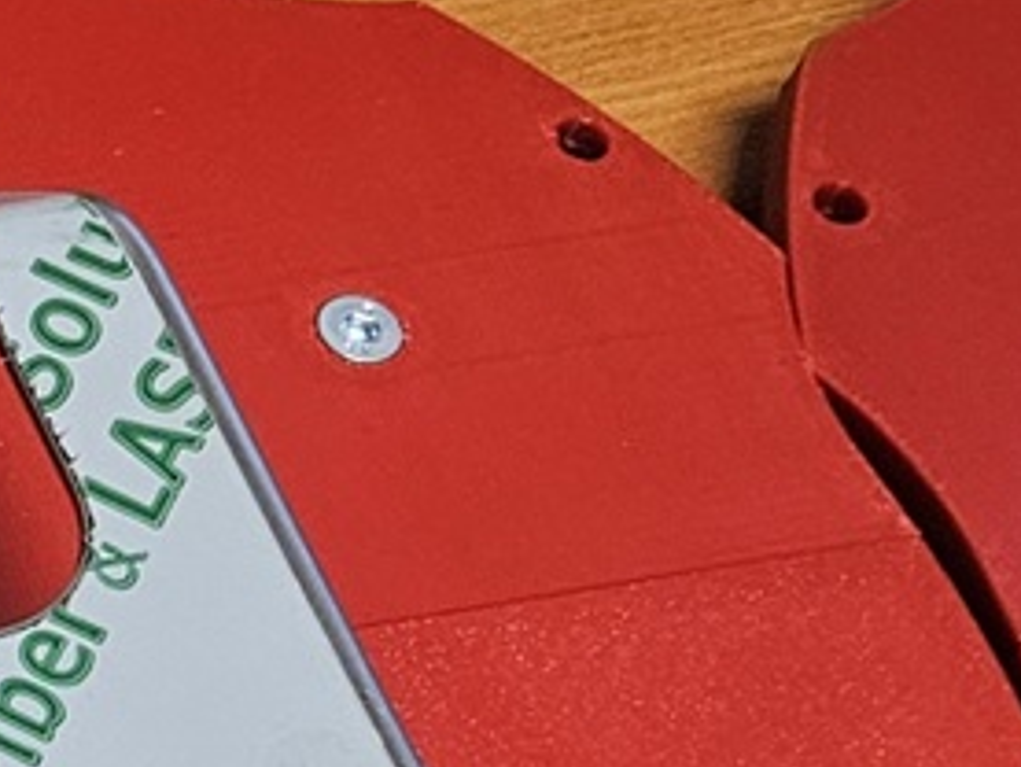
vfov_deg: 8.9
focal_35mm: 166
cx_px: -1261
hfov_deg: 10.5
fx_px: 4898
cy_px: 535
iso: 320
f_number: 1.8
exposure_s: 1/100
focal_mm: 5.4
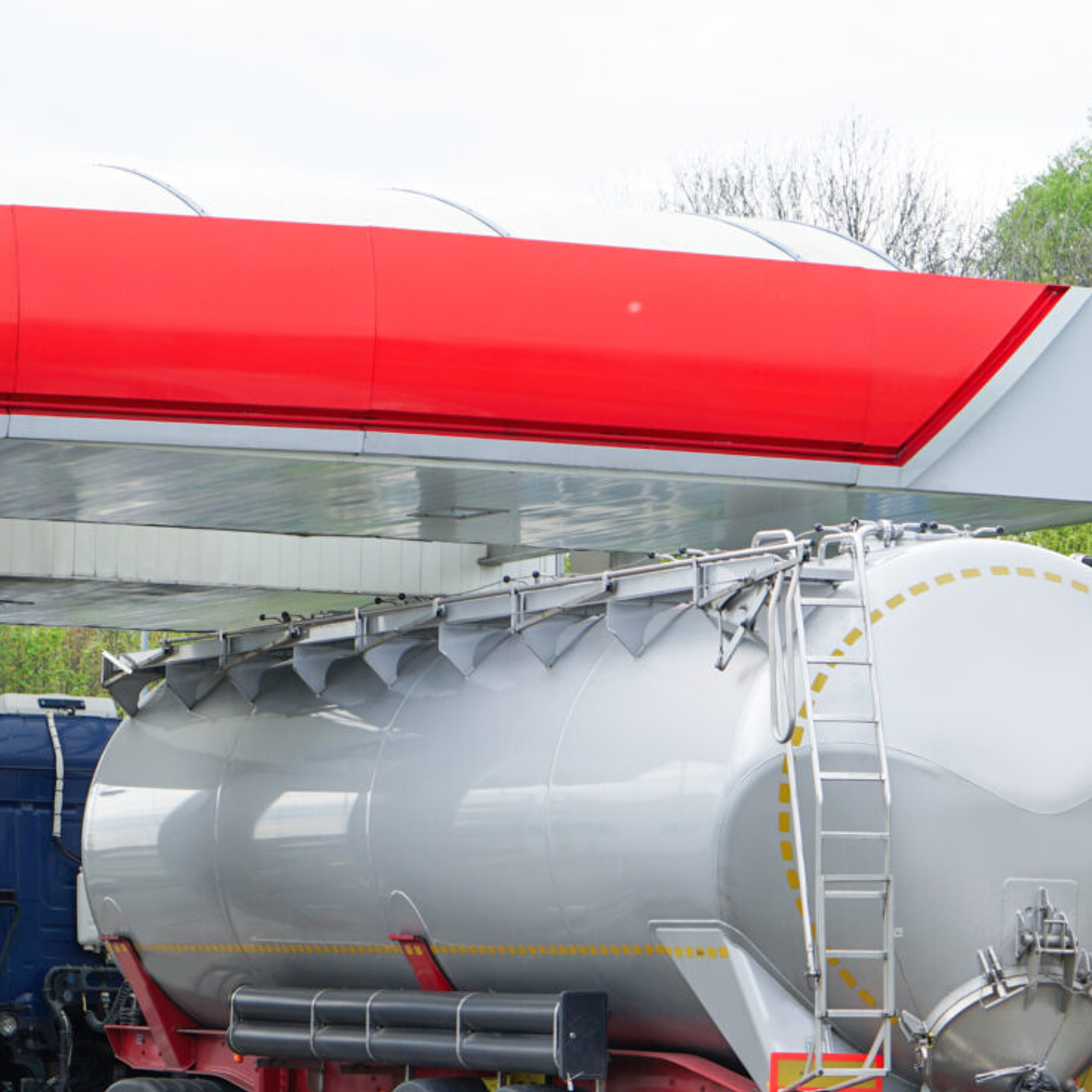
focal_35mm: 155
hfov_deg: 11.3
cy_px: 819
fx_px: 5532
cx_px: 446
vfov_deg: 11.2
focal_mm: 70
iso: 100
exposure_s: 1/200
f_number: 6.3
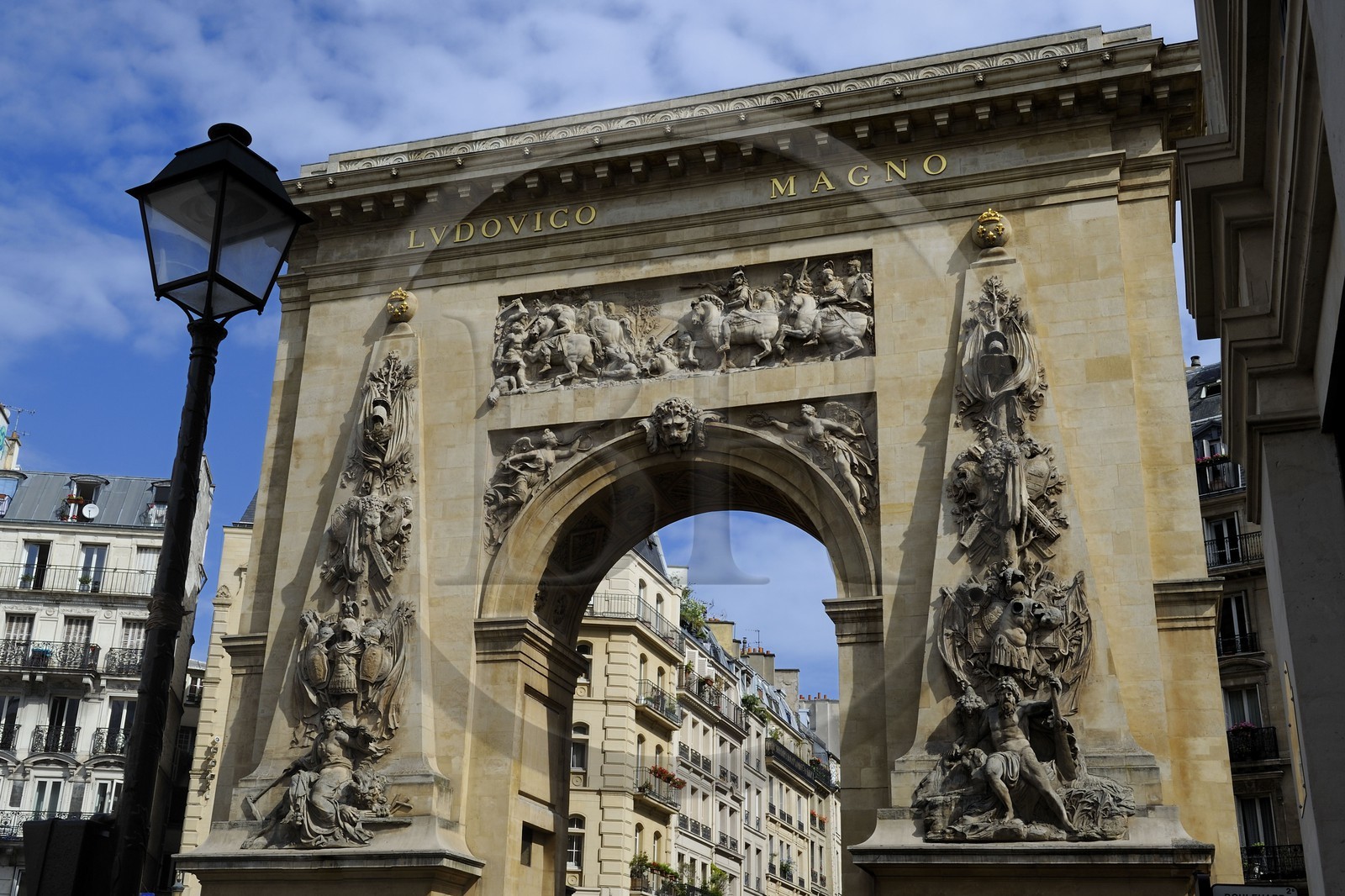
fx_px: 1419
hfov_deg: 50.7
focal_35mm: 38
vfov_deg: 35.0
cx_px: 672
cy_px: 448
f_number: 14
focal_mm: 38
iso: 200
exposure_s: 1/200
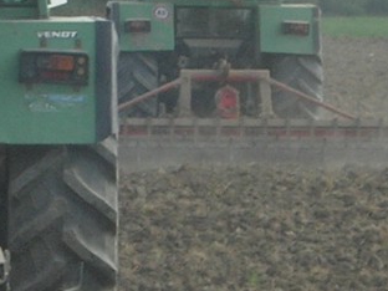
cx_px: 117
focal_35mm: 579
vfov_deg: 2.6
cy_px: 82
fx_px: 6490
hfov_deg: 3.4
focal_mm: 23.4
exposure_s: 1/126
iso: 75
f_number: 8.2
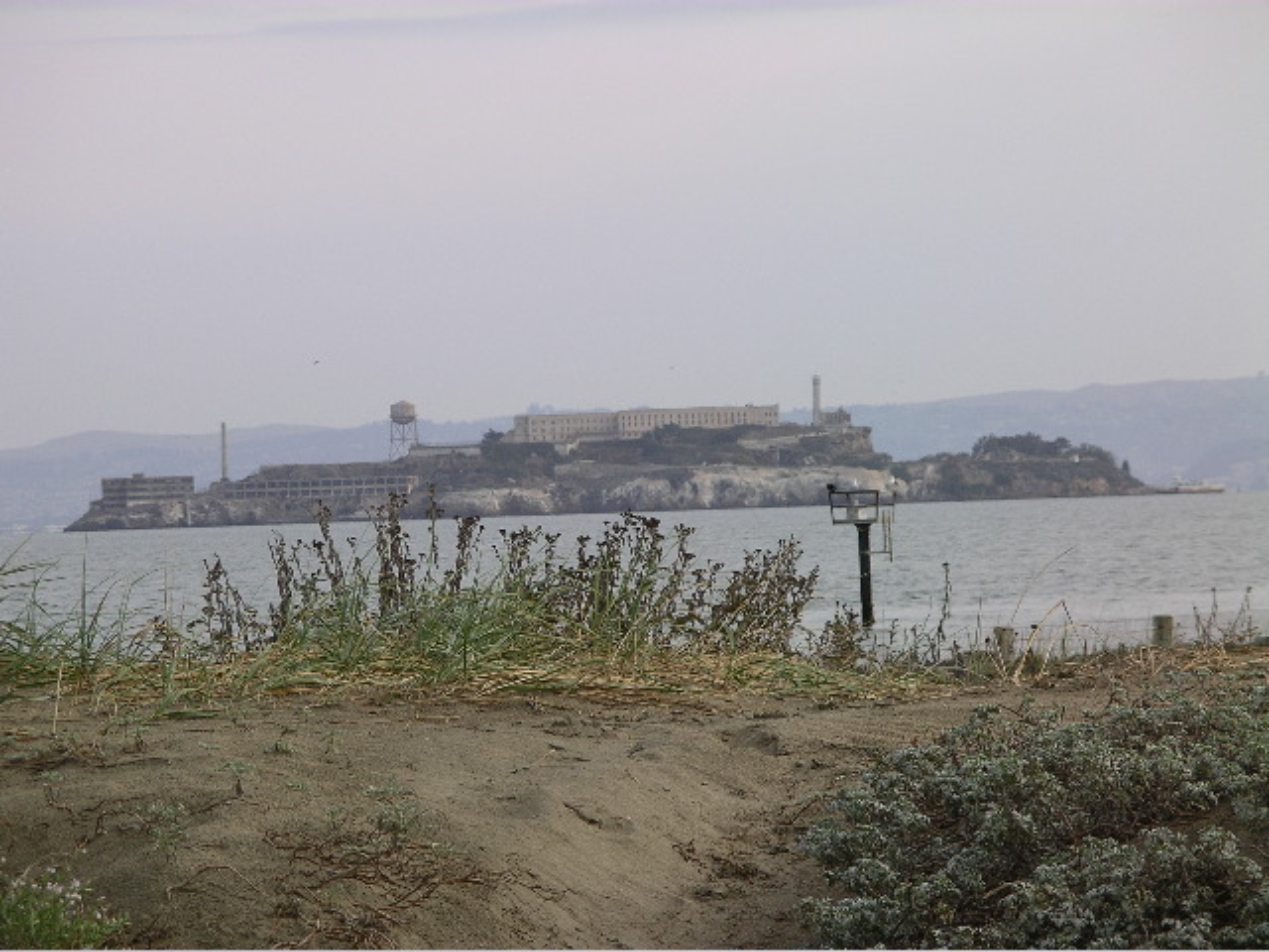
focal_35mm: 187
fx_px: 6855
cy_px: 476
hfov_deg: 10.6
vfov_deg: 7.9
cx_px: 634
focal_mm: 39
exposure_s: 1/434
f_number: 4.6
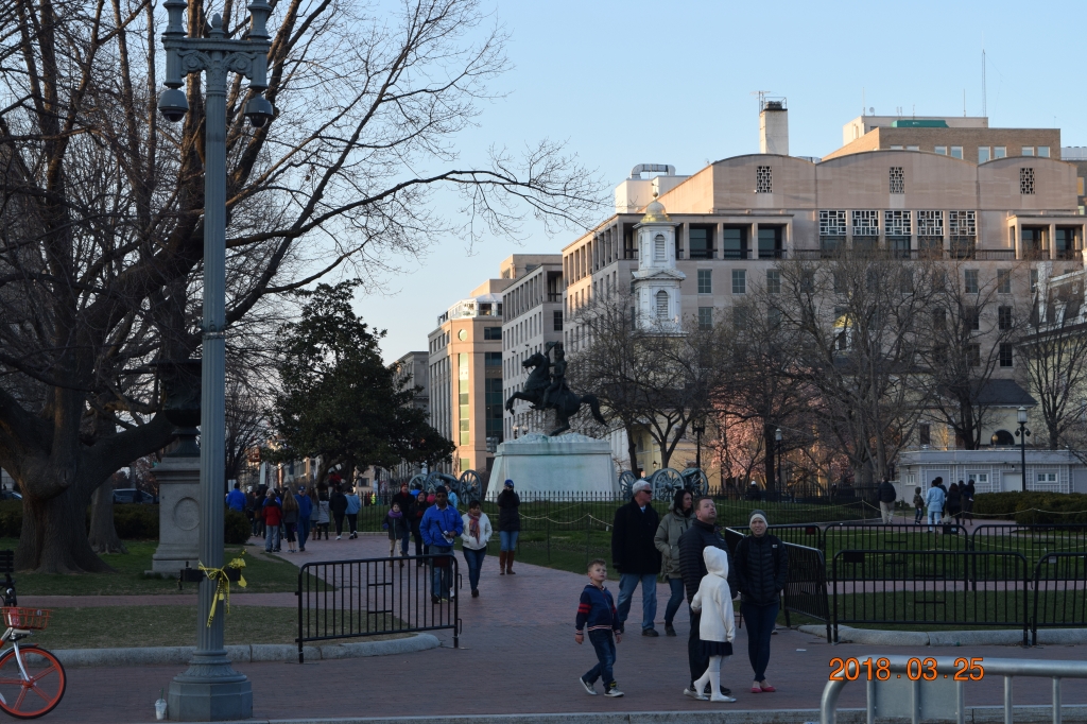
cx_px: 544
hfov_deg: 24.6
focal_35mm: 82
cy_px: 362
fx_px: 2490
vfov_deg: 16.5
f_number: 8
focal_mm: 55
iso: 400
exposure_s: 1/250
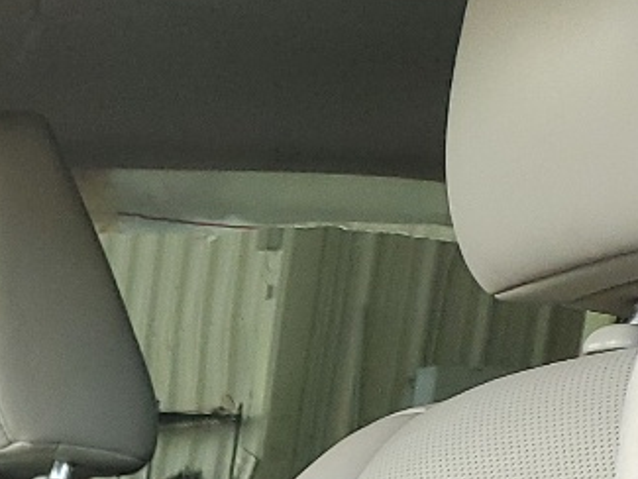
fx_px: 2360
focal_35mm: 128
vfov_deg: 10.2
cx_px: -838
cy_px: 1121
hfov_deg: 12.5
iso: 76
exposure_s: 1/120
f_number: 1.5
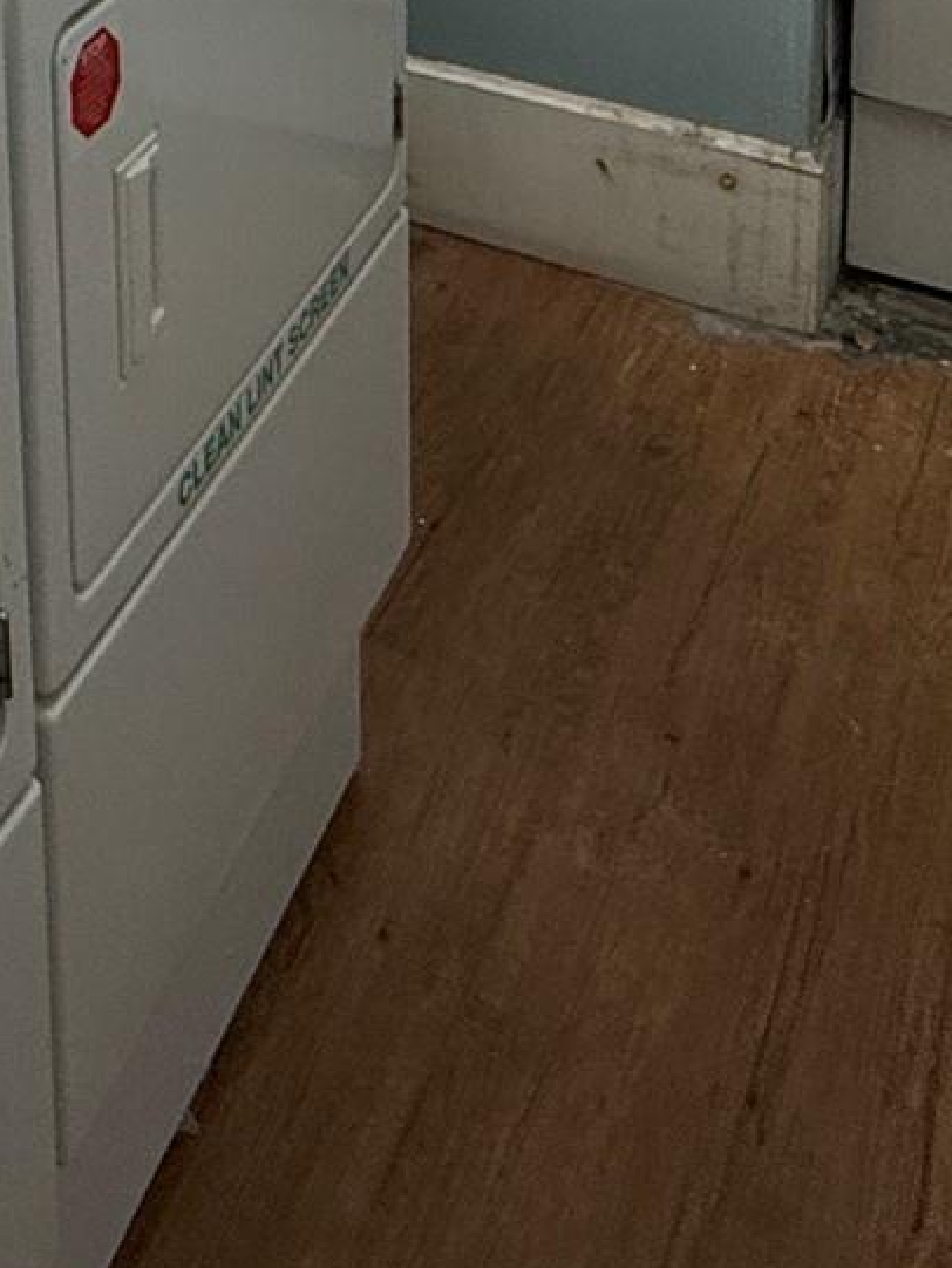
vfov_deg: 27.8
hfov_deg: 25.1
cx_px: -155
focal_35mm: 53
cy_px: -504
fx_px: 1943
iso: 160
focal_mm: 2.22
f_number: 2.2
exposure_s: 1/120
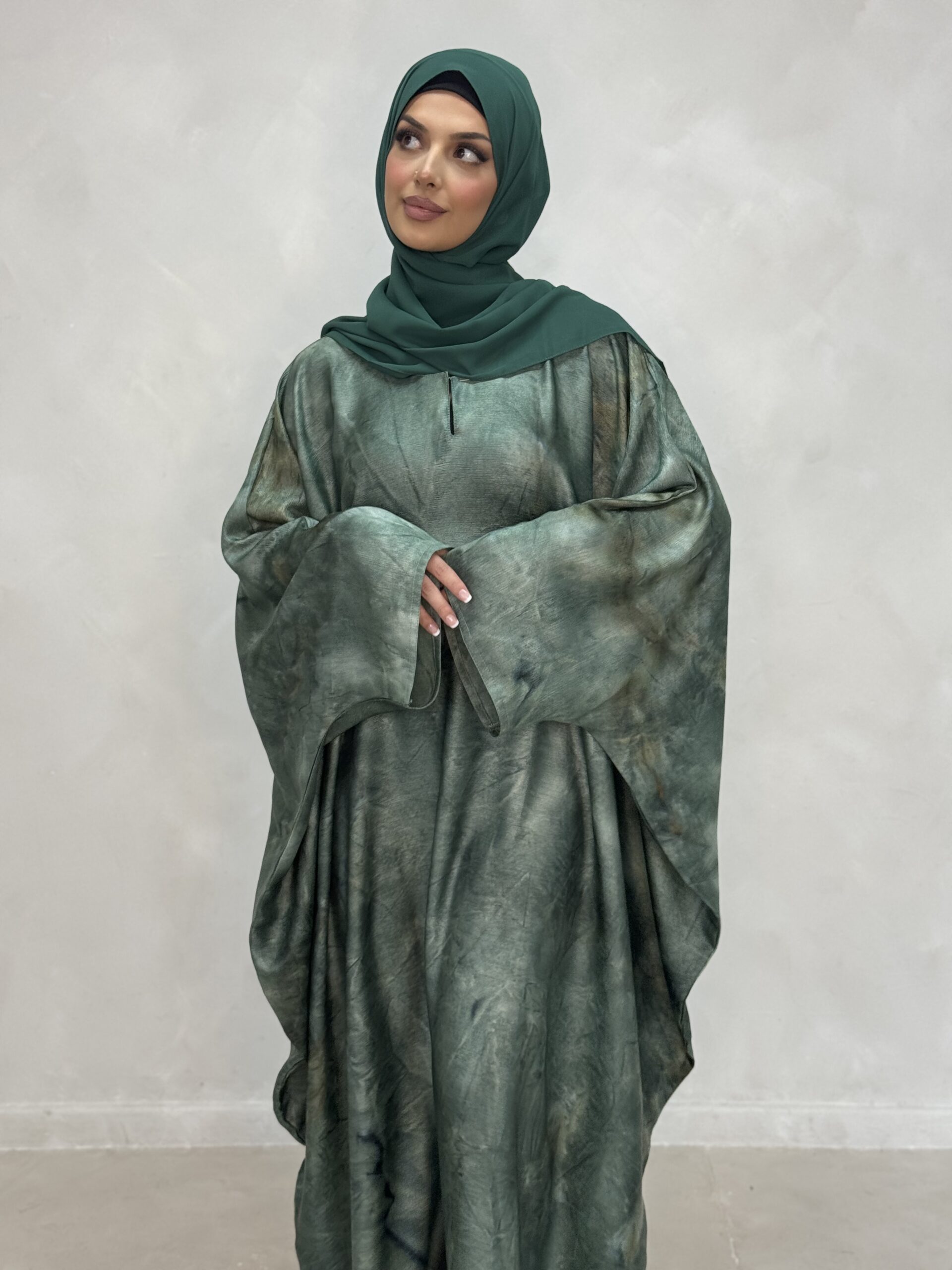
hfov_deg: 30.3
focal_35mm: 48
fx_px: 1760
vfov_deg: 39.7
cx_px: 476
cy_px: 635
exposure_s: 1/121
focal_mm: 6.76
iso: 80
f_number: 1.78
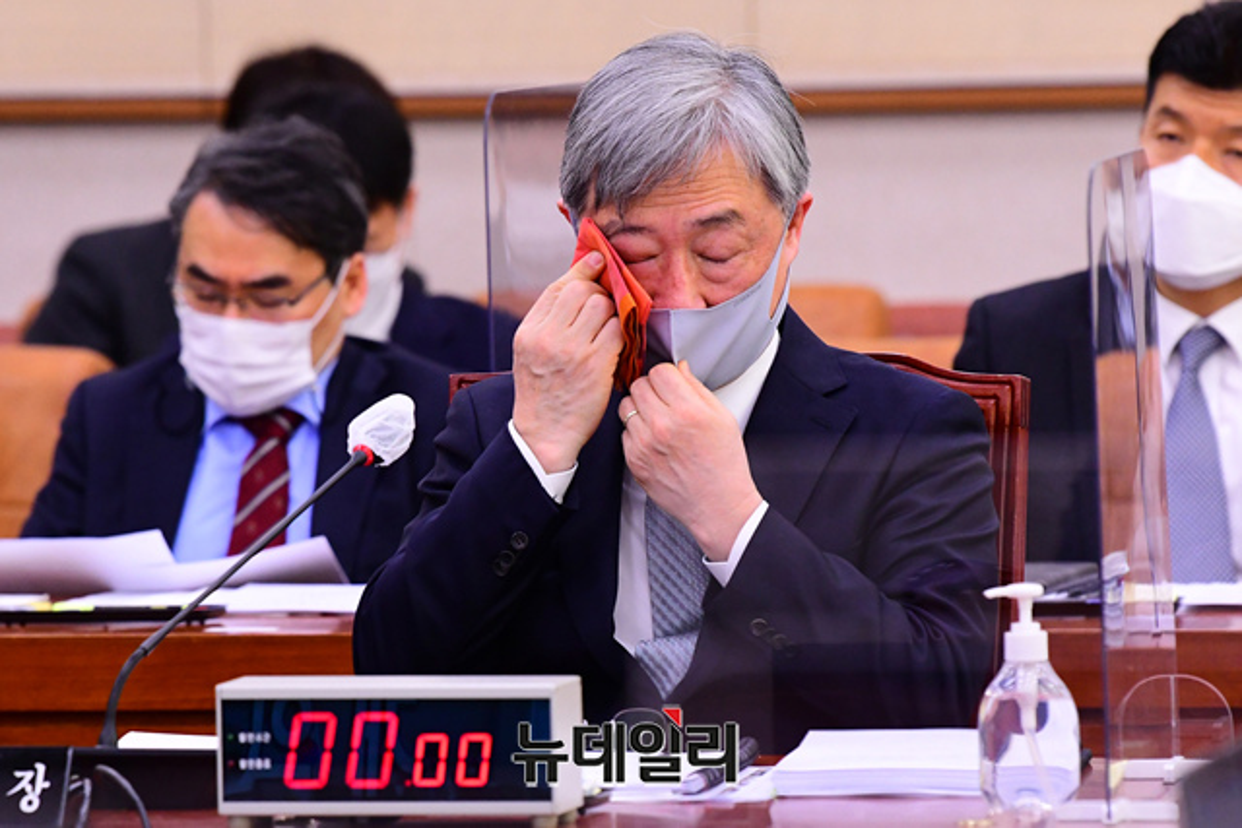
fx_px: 6901
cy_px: 414
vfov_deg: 6.9
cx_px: 621
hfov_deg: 10.3
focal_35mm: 200
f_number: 4.5
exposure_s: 1/250
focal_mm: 200
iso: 2500
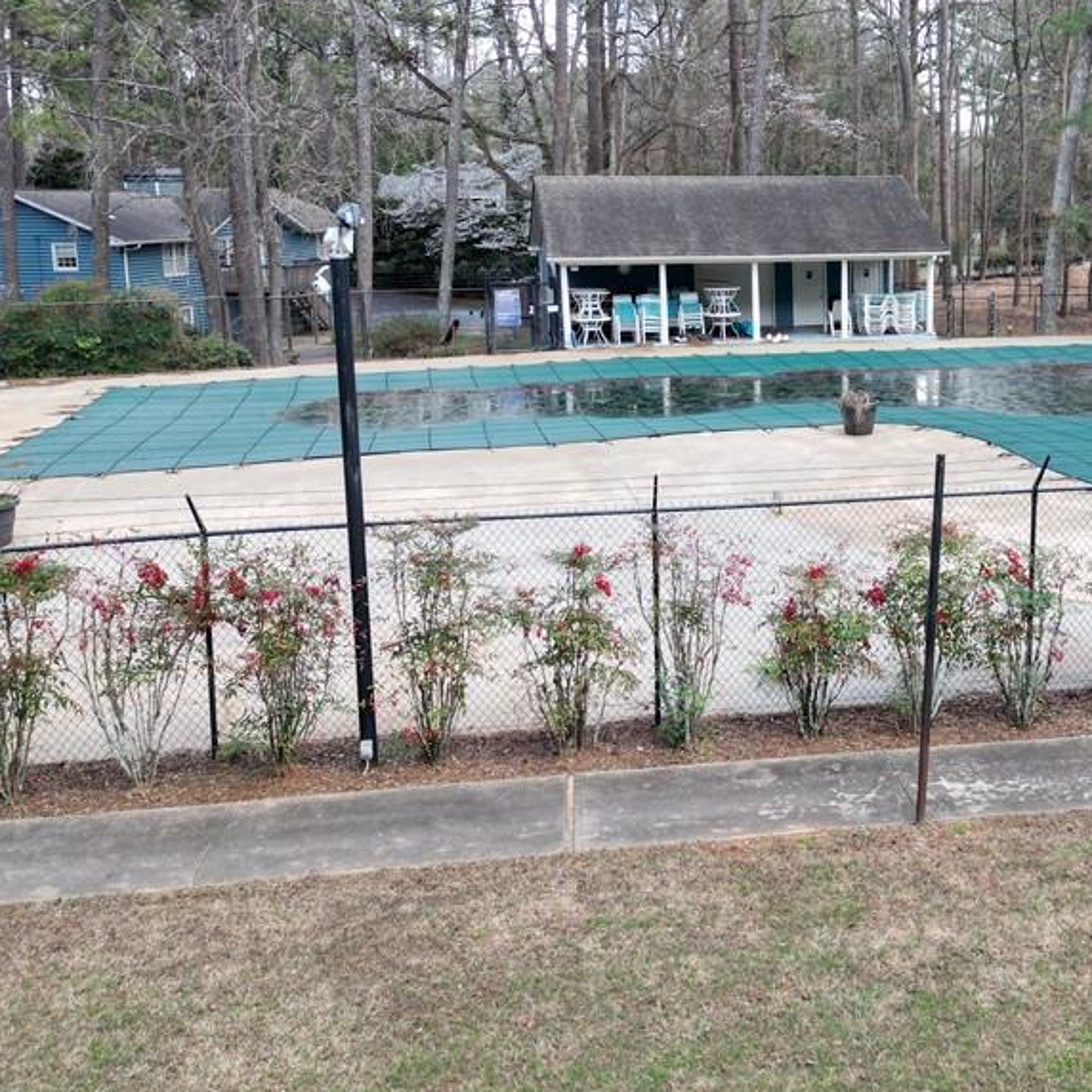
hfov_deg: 42.2
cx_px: 850
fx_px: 1356
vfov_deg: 43.5
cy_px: 409
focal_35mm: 38
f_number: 1.7
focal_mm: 6.72
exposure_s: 1/500
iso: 200
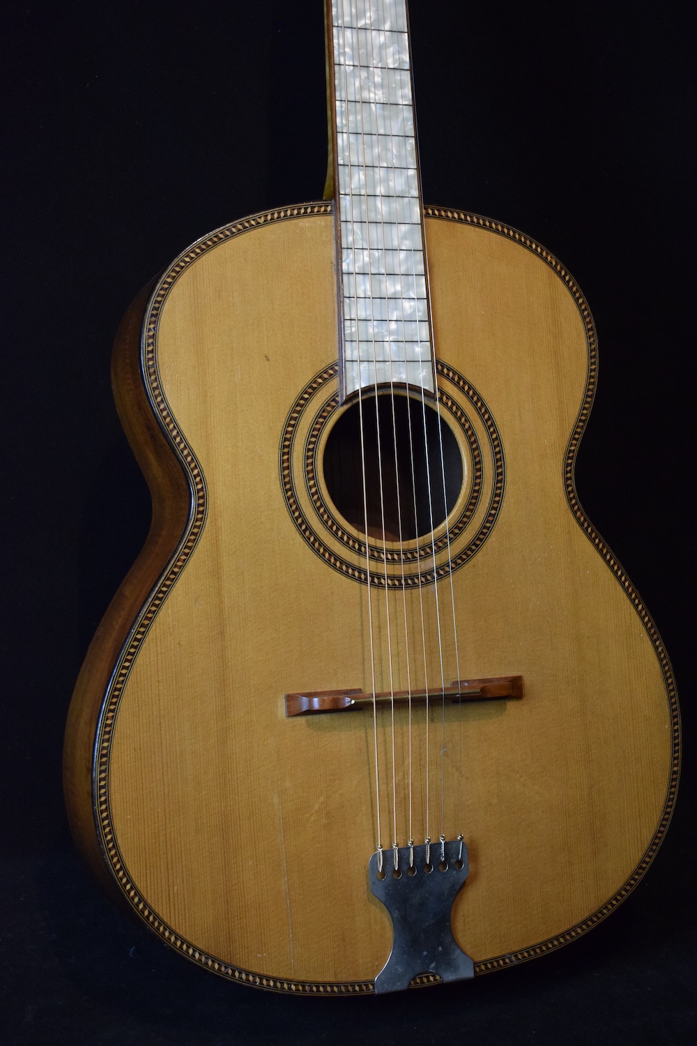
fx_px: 1568
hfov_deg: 25.1
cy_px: 523
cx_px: 348
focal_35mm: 54
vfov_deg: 36.9
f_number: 4.8
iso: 2800
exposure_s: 1/60
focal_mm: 36
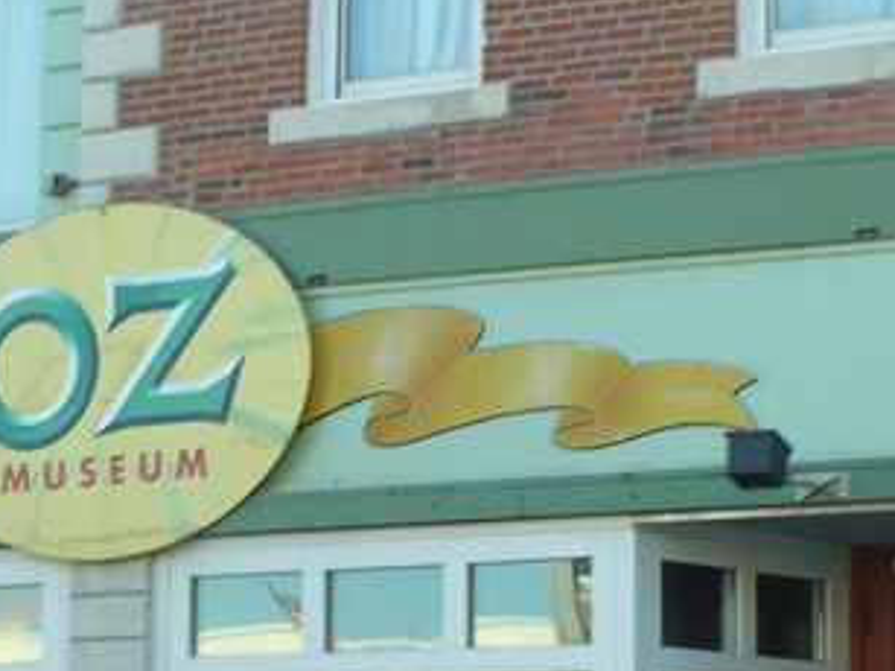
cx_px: 563
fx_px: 2869
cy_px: 664
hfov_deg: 17.7
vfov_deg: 13.2
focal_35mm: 111
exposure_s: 1/250
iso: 100
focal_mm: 6.1
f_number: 2.8
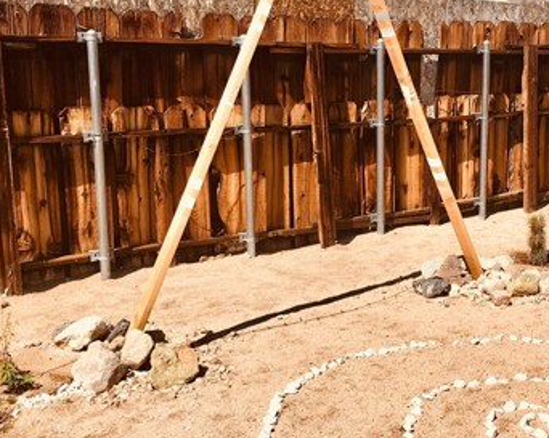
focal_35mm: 53
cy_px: 234
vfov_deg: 28.6
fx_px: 860
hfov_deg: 34.8
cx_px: 395
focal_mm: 4.15
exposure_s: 1/2564
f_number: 2.2
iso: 25
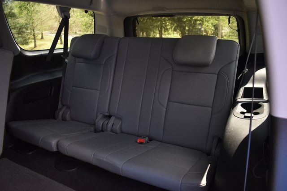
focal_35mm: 27
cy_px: 96
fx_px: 215
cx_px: 144
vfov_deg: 48.0
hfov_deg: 67.4
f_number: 3.5
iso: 800
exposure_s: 1/250
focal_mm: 18
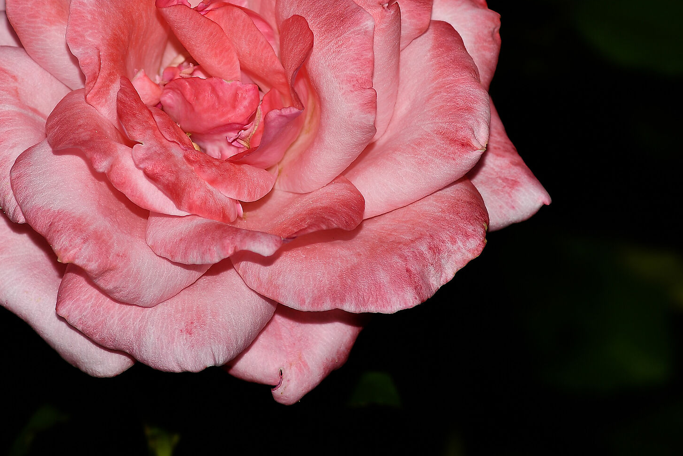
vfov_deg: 5.6
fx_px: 4687
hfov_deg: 8.3
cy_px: 91
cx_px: 233
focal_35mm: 247
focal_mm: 100
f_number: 11
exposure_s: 1/320
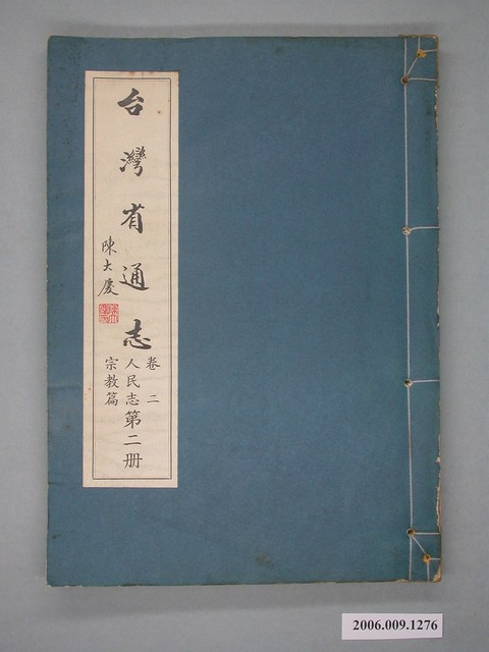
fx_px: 998
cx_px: 244
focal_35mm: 53
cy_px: 326
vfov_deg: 36.2
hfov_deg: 27.5
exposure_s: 1/63
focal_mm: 11.1
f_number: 2.9
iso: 100
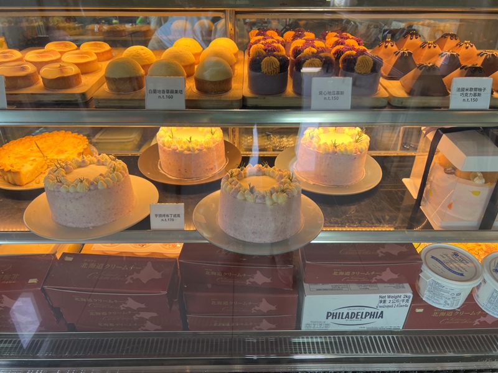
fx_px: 374
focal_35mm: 26
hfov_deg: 67.3
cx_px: 249
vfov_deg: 53.1
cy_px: 186
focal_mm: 5.7
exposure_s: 1/120
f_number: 1.5
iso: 50
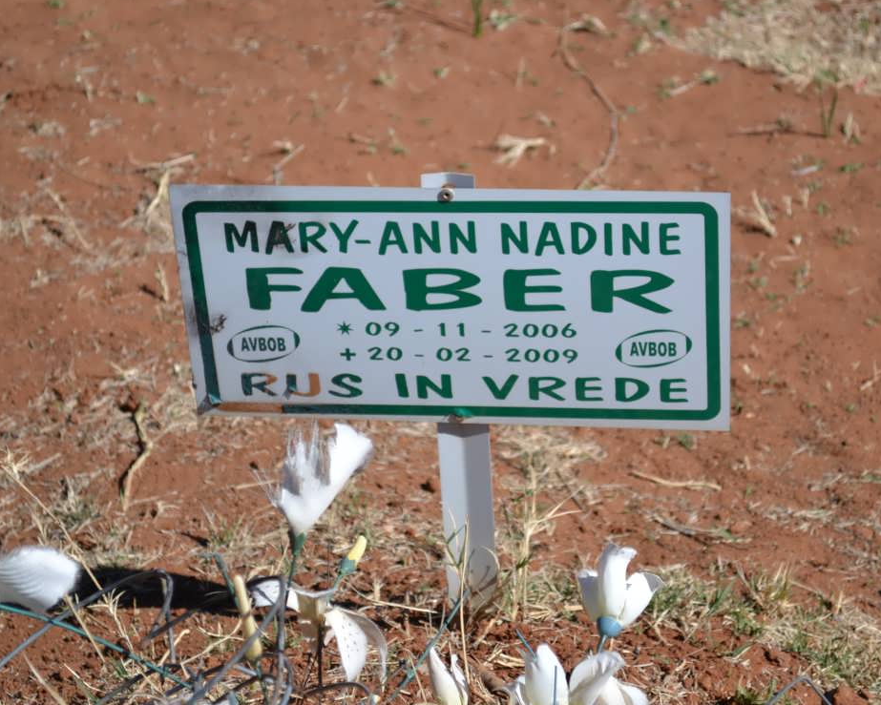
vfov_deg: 15.3
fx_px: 2624
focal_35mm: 101
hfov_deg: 19.1
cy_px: 331
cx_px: 479
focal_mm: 55
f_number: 5.6
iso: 100
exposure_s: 1/125
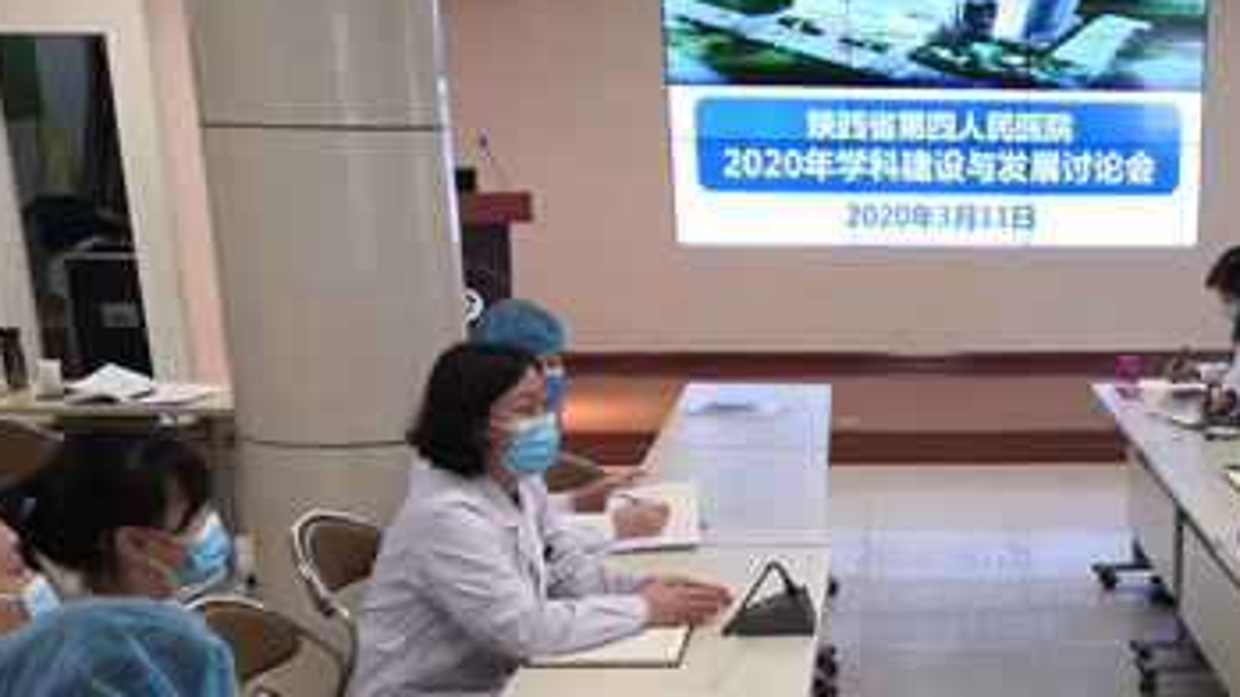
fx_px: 1775
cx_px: 1059
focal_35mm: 54
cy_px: 640
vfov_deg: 21.7
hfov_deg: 36.6
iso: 160
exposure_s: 1/50
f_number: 2.2
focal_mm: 3.81
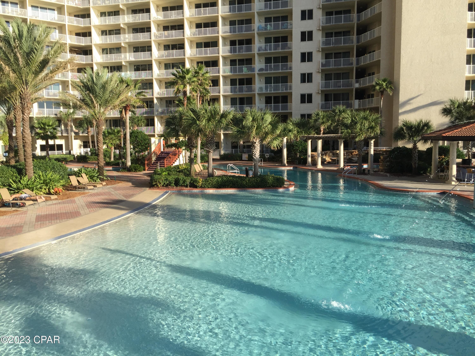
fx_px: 398
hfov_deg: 61.7
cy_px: 178
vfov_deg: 48.2
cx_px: 238
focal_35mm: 29
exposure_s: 1/1199
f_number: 2.2
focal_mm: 4.15
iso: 32
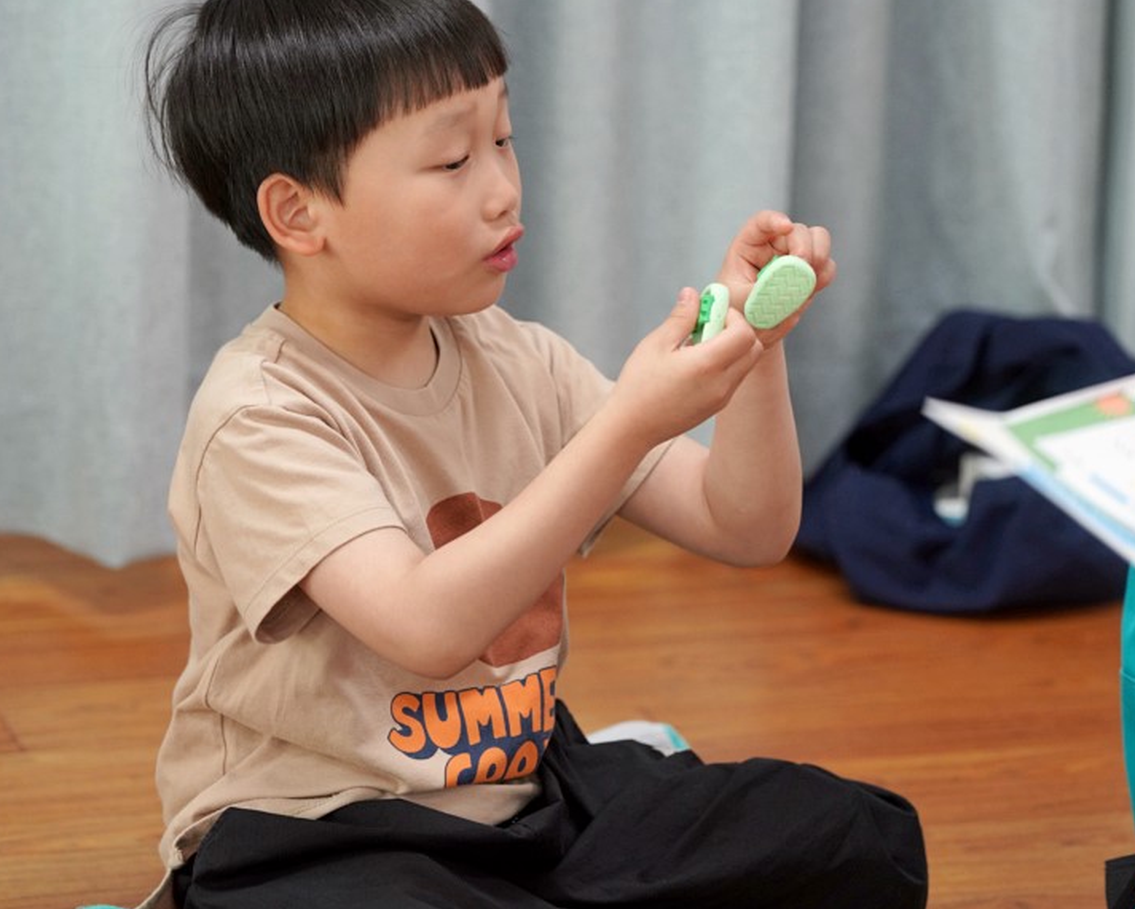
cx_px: 598
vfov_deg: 8.4
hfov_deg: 10.4
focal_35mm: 185
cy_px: 434
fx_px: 6216
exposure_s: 1/160
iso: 1600
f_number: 4
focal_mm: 156
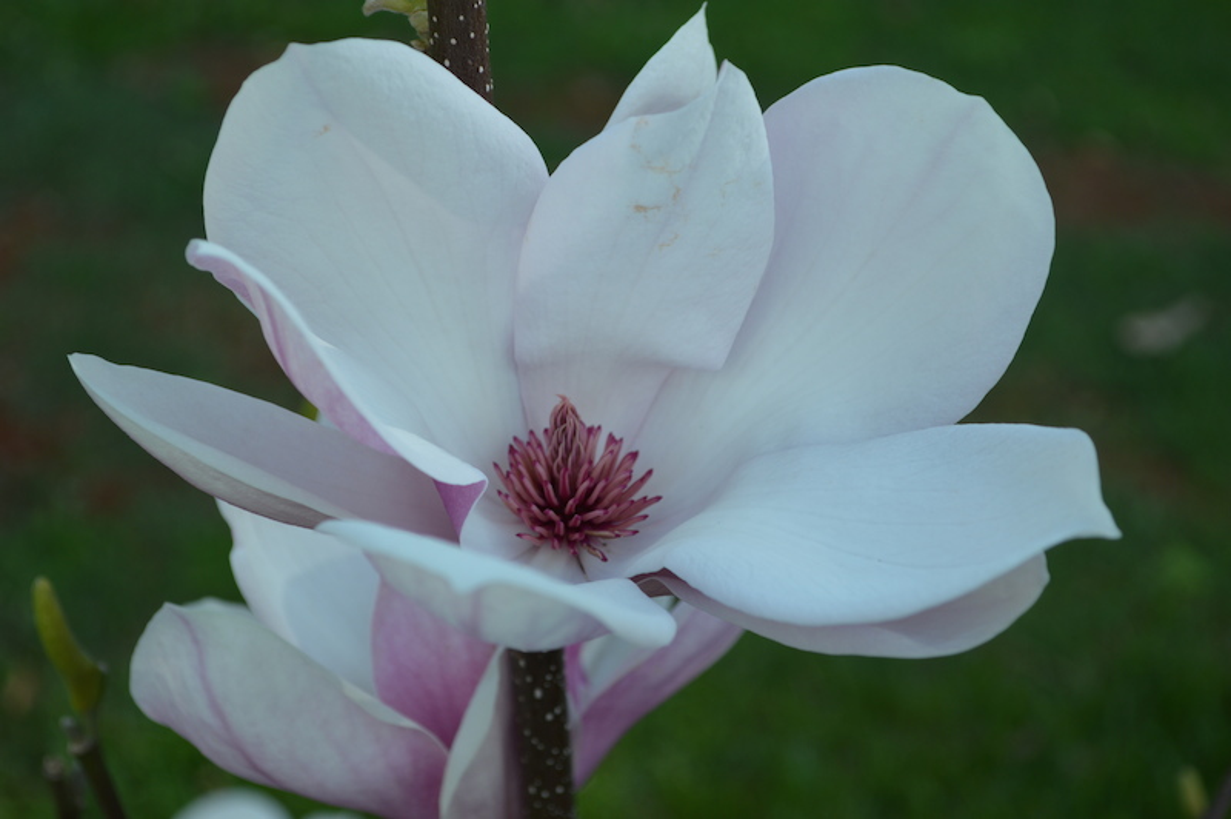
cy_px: 410
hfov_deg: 29.3
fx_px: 2357
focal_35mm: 69
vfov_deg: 19.7
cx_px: 616
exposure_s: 1/160
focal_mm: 46
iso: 100
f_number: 6.3
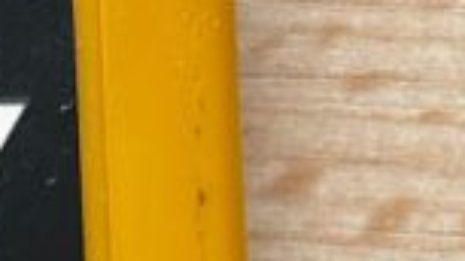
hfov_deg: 9.9
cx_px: -675
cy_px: 1008
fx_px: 2342
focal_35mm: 190
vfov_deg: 5.6
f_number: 1.5
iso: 80
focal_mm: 5.7
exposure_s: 1/100
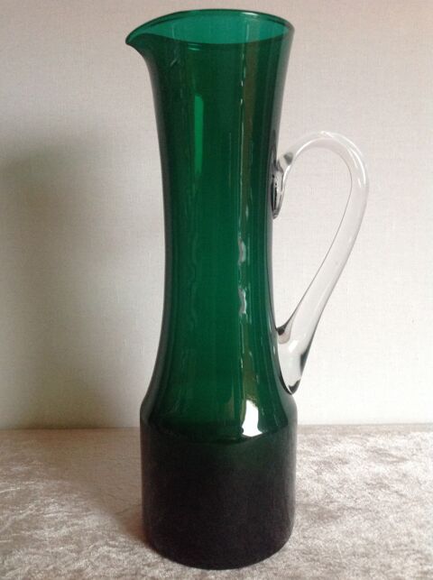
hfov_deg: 40.6
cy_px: 290
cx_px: 216
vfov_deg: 52.7
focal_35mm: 35
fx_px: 585
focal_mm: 4.28
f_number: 2.4
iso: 320
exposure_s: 1/15
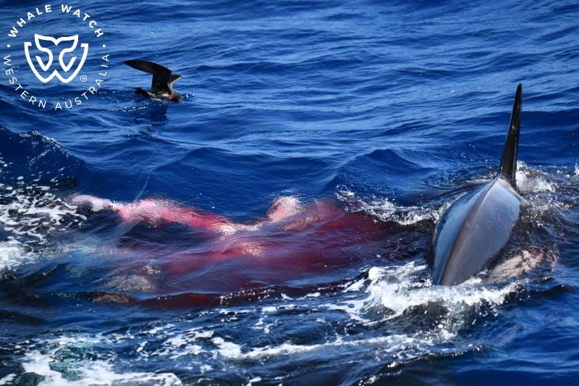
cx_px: 290
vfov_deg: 4.0
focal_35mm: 340
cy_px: 193
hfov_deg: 6.1
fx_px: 5467
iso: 2000
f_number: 6
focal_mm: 340
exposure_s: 1/8000
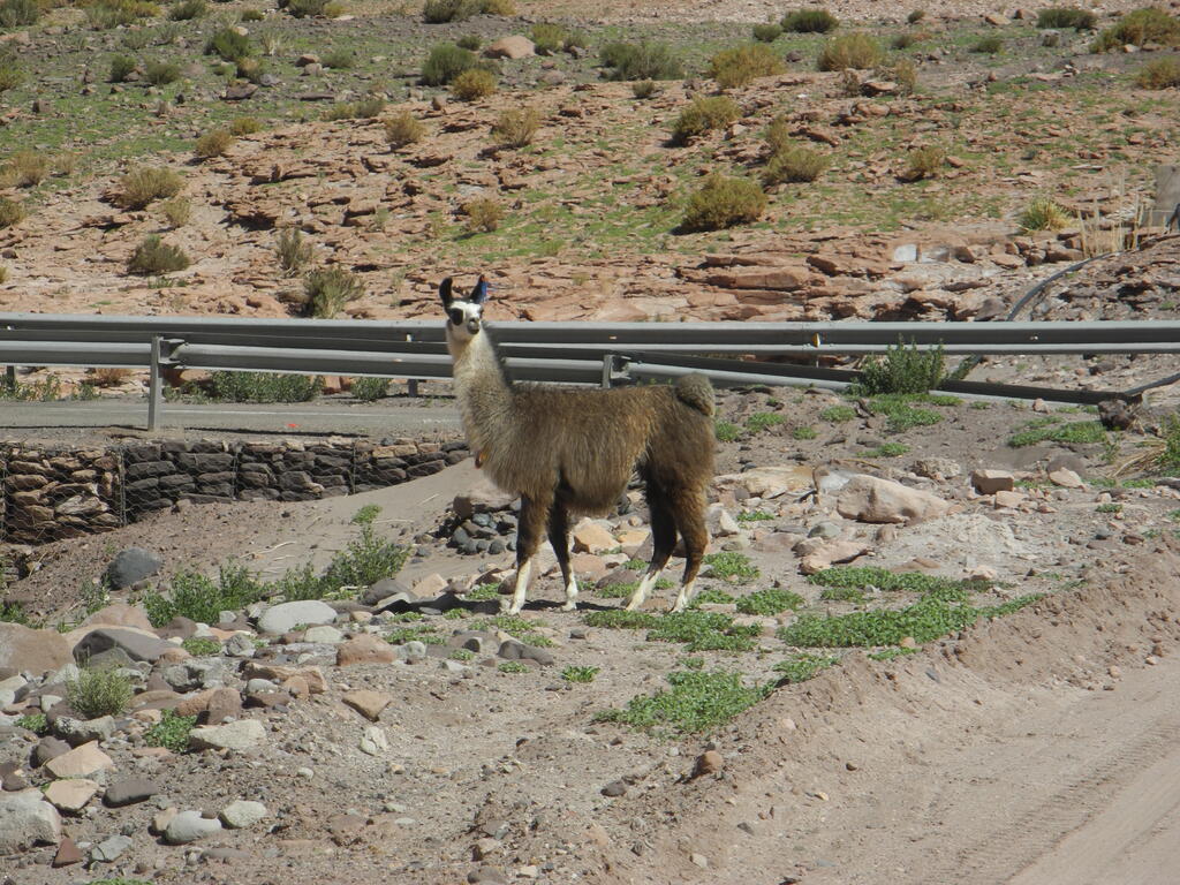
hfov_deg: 9.9
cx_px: 590
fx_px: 6818
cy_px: 442
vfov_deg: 7.4
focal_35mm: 200
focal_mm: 42.6
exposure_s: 1/640
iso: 100
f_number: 5.6
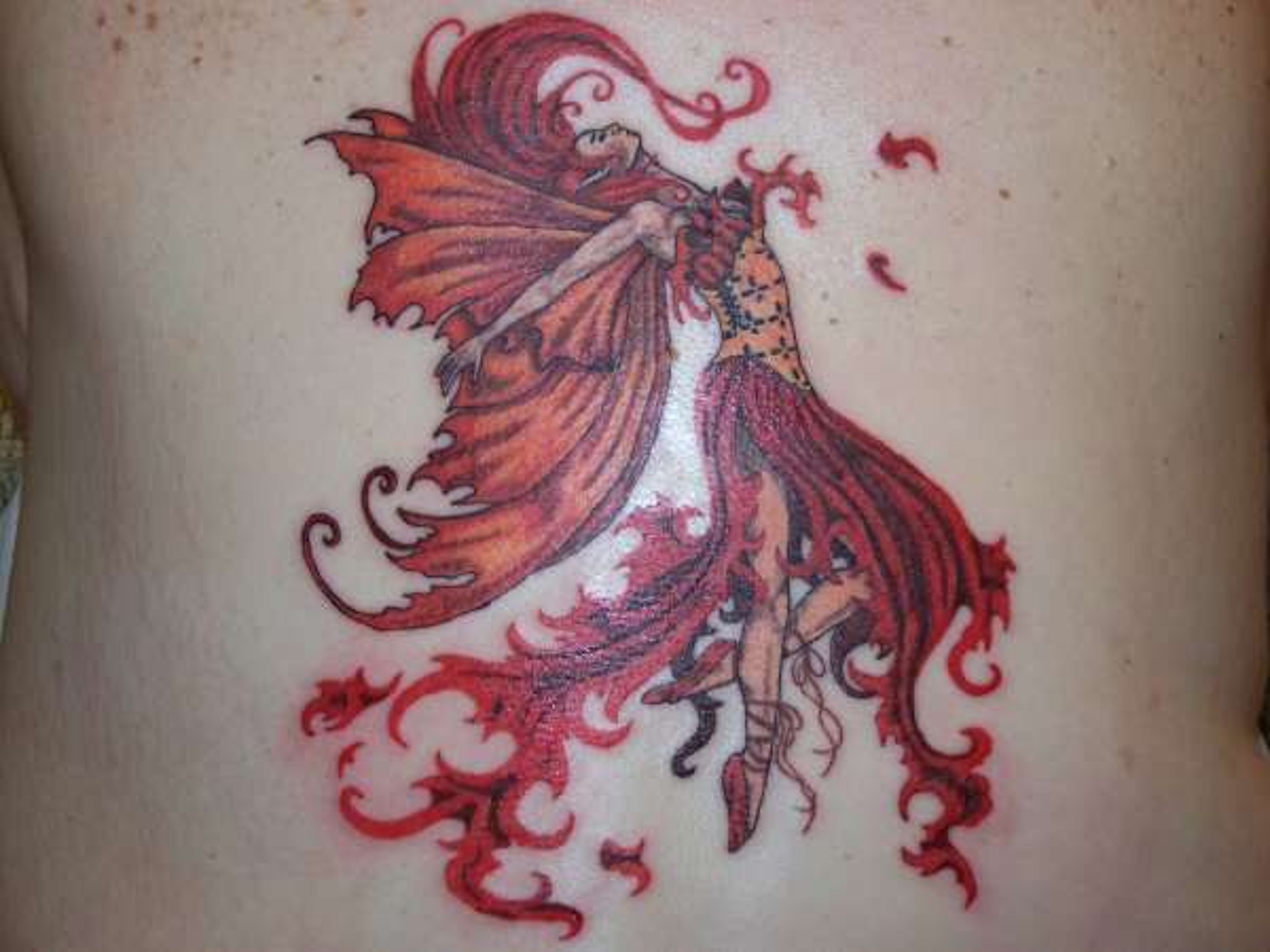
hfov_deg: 29.0
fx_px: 2458
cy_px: 476
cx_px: 635
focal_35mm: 67
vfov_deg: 21.9
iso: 200
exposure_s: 1/40
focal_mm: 11.2
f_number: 3.2
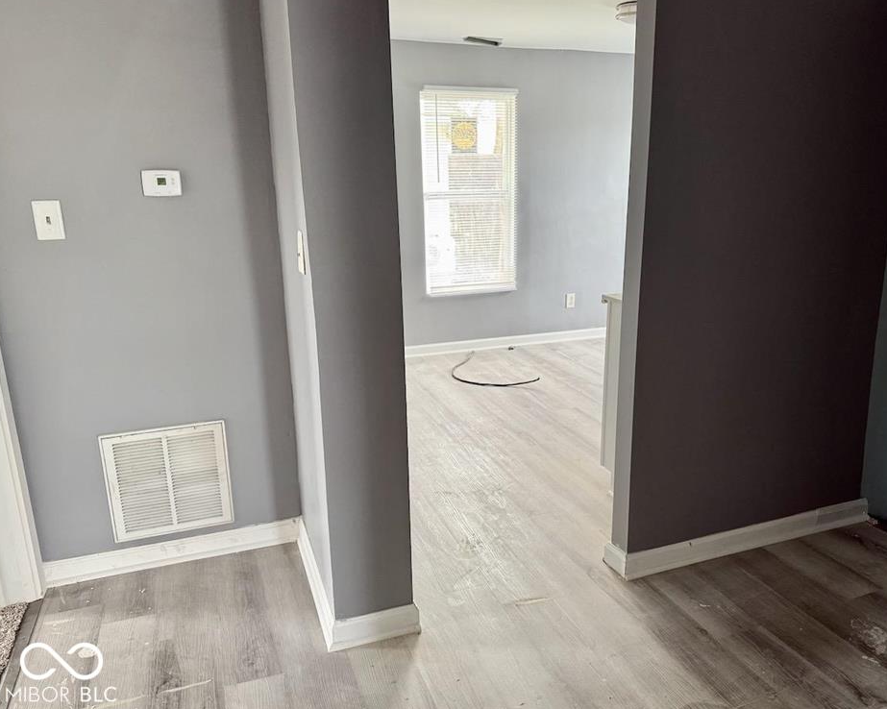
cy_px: 359
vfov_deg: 54.9
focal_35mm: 26
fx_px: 682
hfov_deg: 66.0
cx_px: 468
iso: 200
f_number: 1.78
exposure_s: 1/93
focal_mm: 6.76
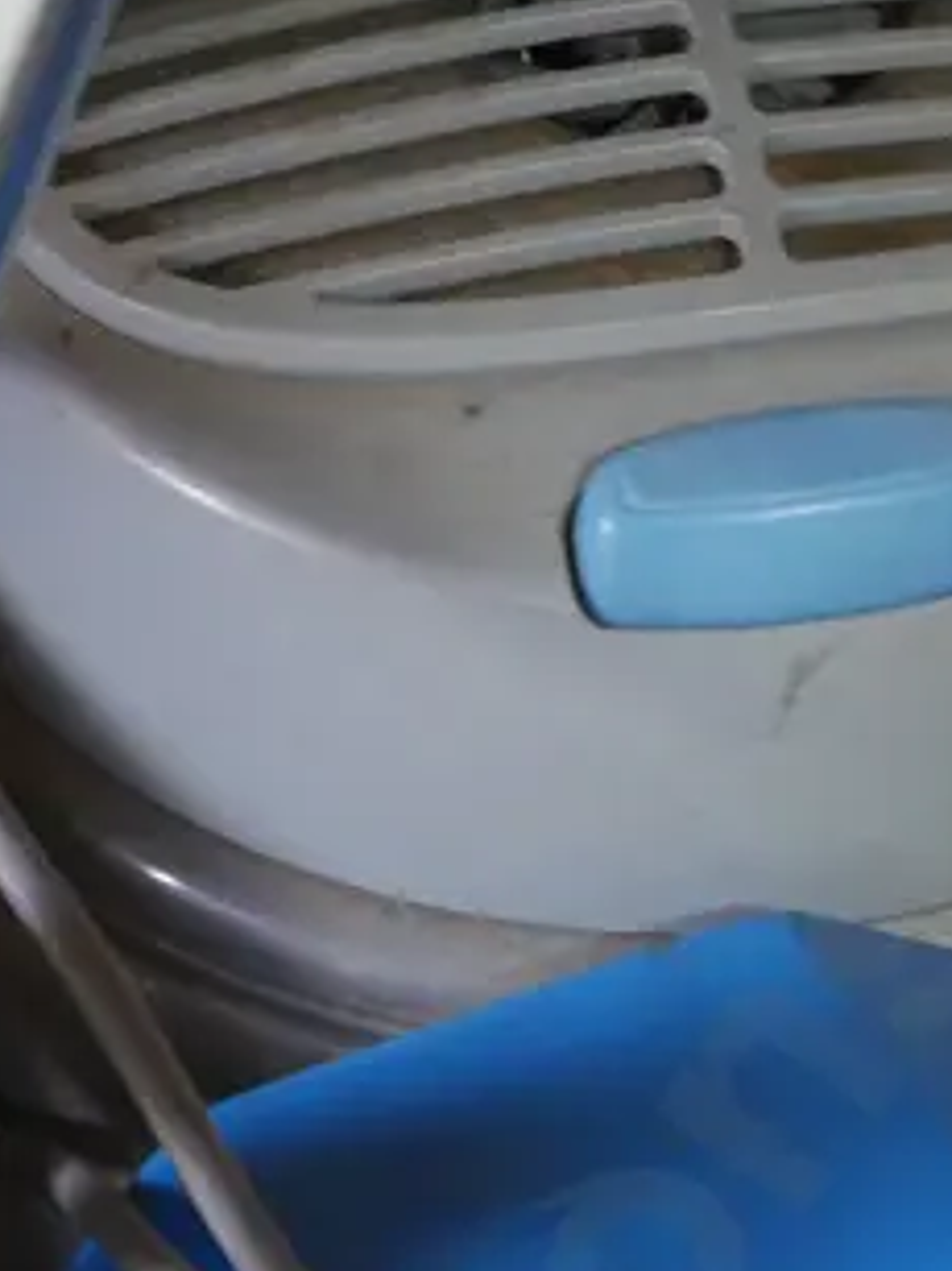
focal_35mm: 227
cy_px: 1760
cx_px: 275
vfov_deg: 8.6
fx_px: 8330
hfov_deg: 6.5
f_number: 5.4
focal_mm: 34
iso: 2000
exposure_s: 1/80
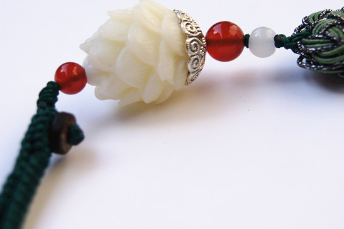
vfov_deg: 13.8
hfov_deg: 20.7
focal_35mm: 99
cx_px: 172
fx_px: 943
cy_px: 112
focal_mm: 45
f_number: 6.3
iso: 200
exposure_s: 1/1000
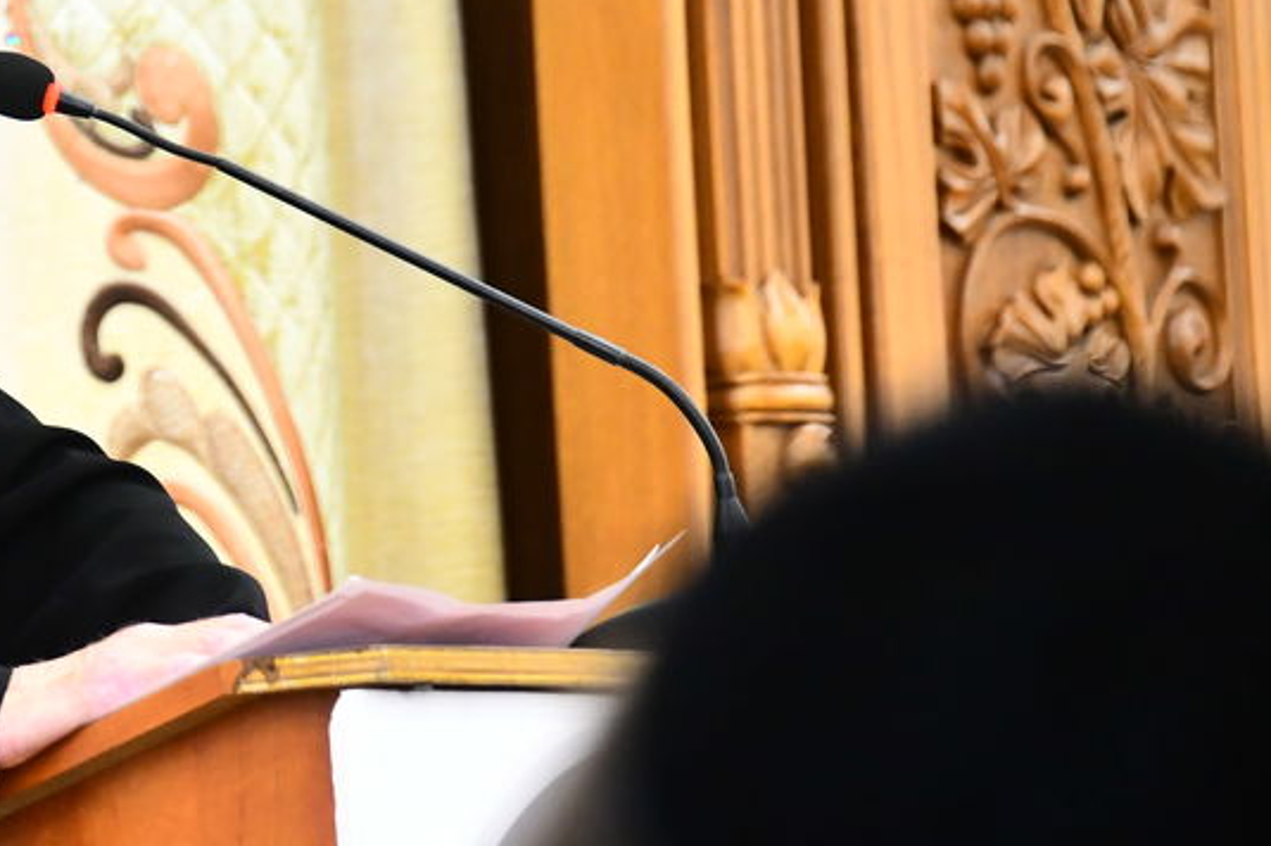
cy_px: 282
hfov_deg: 4.6
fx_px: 15701
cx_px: -344
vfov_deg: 3.1
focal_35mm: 445
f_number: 5.6
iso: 4000
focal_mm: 170
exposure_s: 1/160
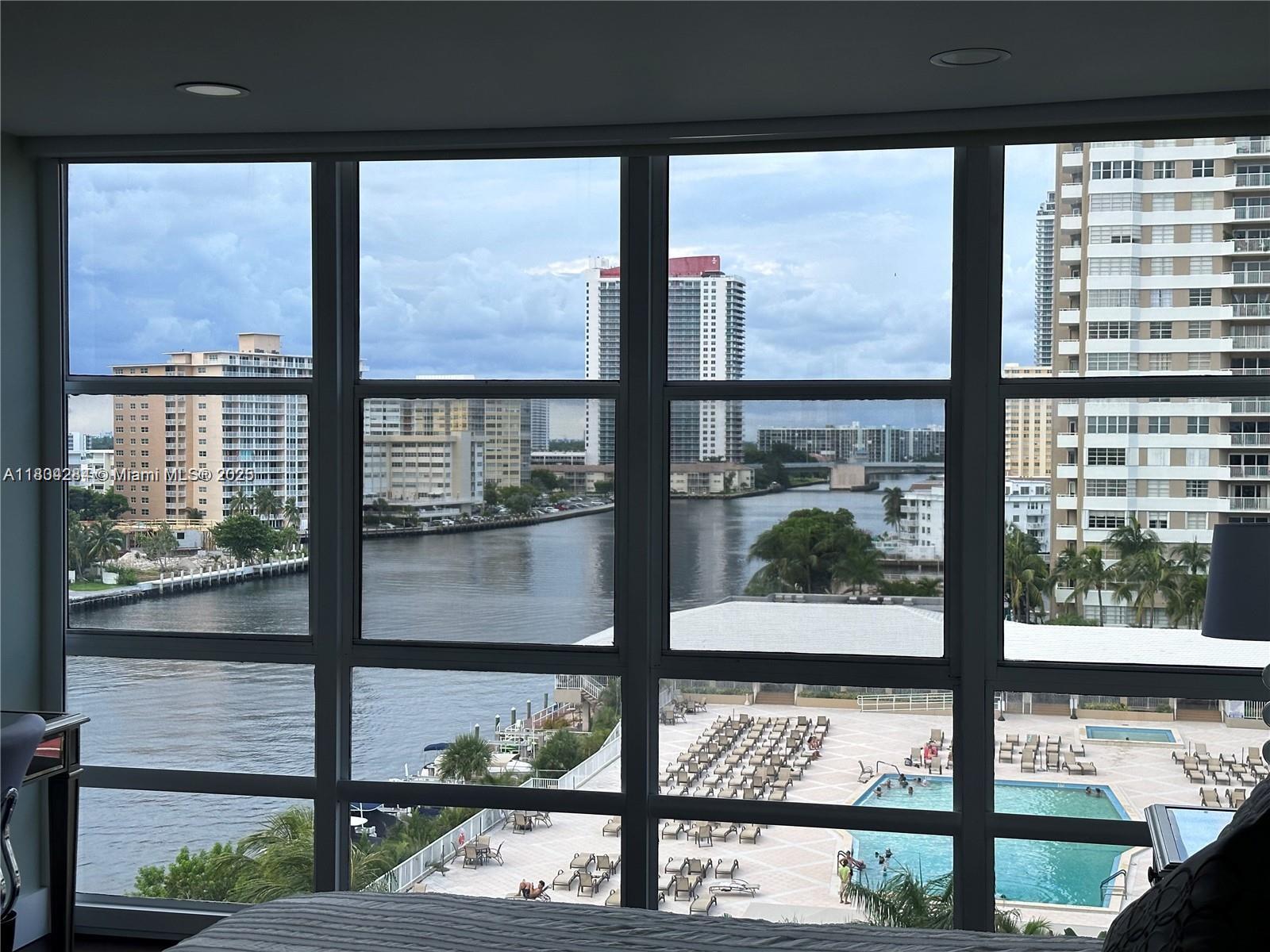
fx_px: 1761
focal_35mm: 48
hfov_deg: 39.7
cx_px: 635
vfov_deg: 30.3
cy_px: 476
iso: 64
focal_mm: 6.86
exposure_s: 1/681
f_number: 1.78
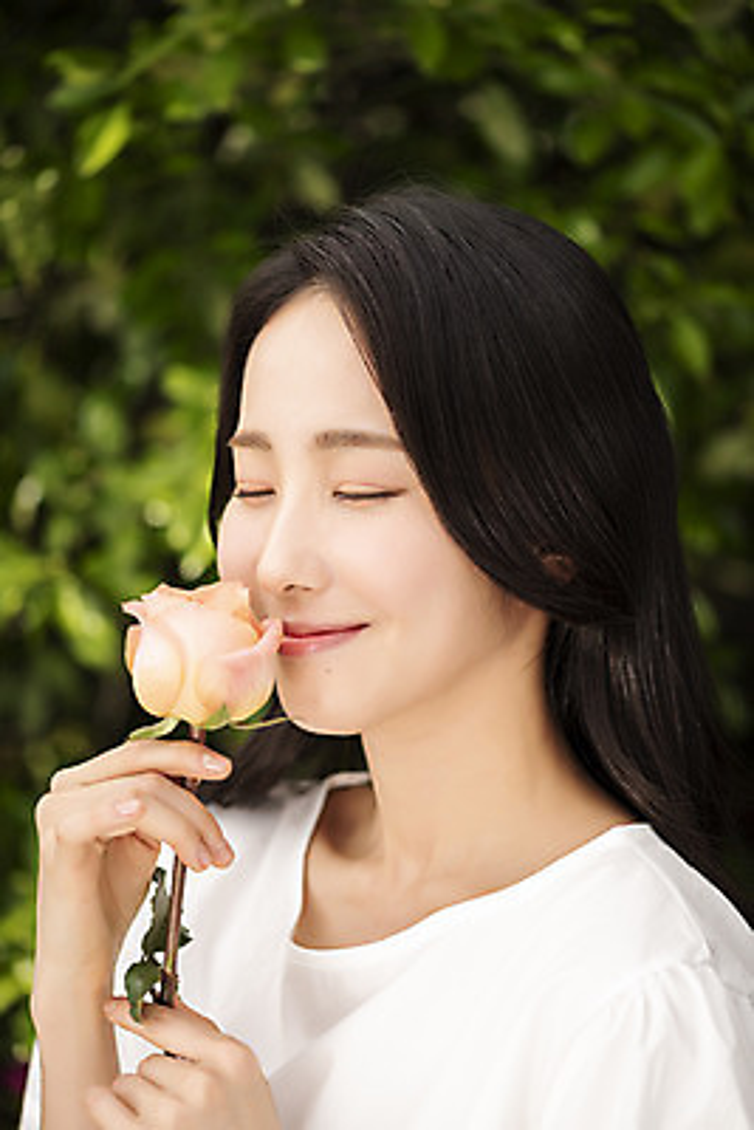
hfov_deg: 13.1
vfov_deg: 19.4
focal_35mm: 105
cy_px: 565
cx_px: 377
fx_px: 3296
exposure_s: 1/400
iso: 100
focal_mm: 105
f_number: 4
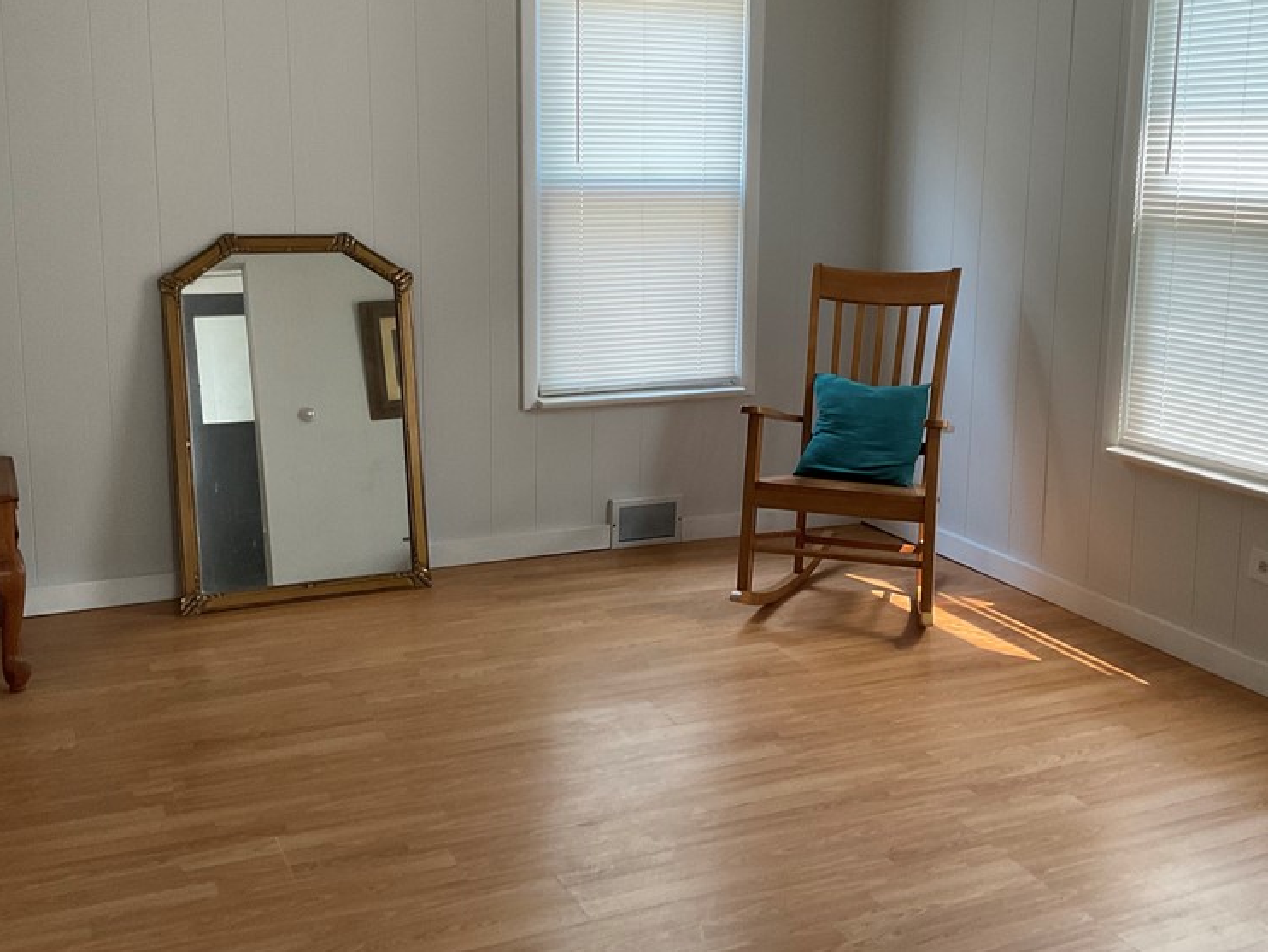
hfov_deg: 46.8
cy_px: 400
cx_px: 653
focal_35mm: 40
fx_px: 1466
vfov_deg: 35.9
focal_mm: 3
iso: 64
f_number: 1.8
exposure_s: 1/73
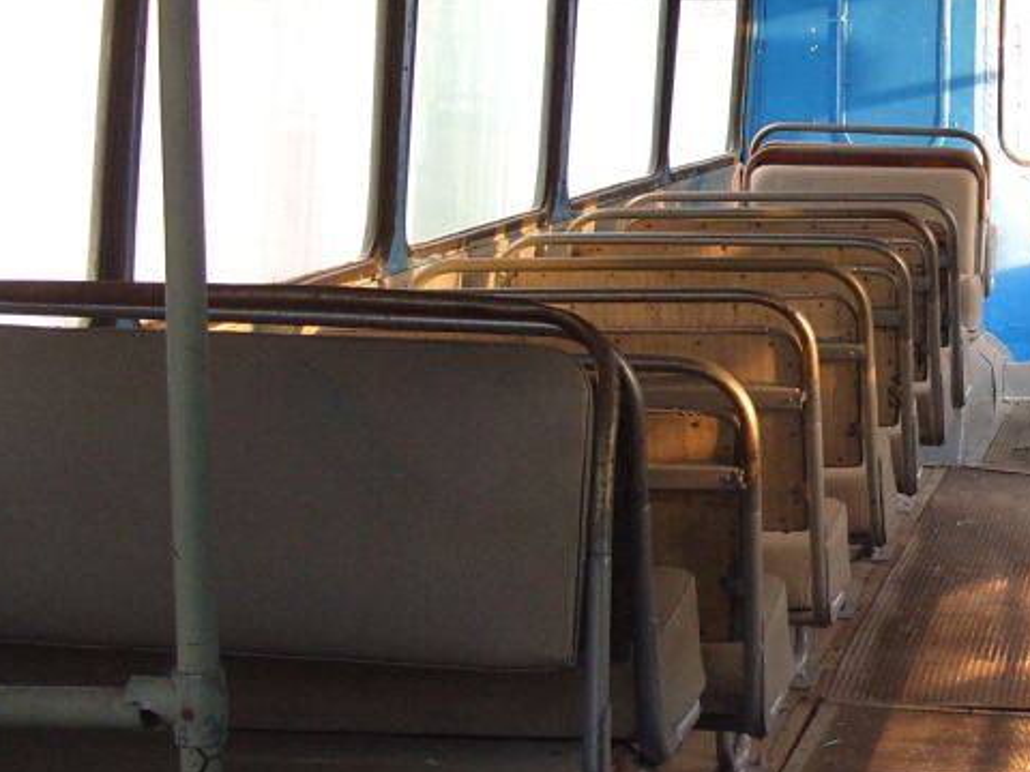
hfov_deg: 19.1
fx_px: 2976
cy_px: 307
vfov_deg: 14.8
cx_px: 1036
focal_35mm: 100
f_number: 2.8
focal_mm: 7.8
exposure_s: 1/60
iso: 100
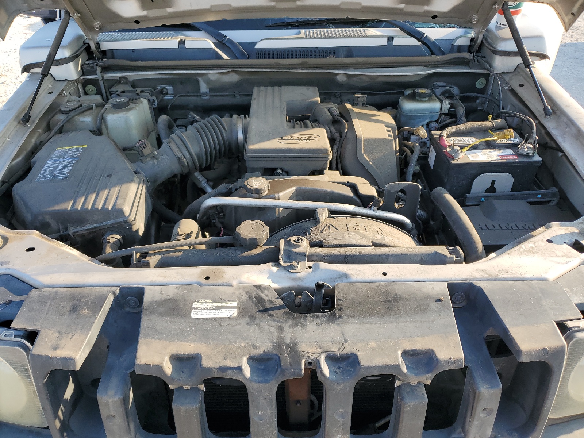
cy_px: 219
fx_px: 439
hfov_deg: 67.3
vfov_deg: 53.1
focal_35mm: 26
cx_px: 292
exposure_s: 1/455
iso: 50
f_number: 1.5
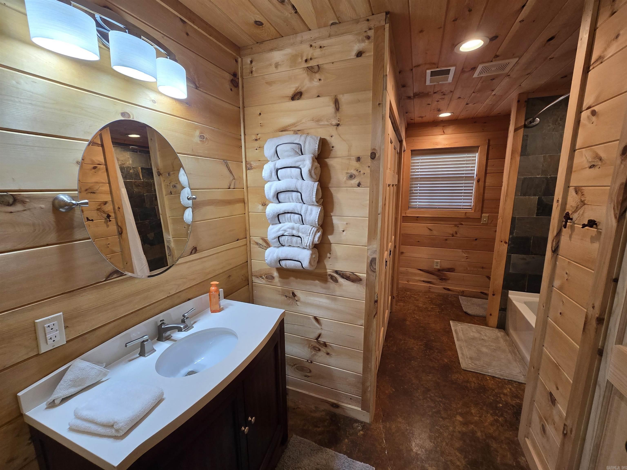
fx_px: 235
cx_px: 314
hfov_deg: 106.2
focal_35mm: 13
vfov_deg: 89.9
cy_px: 235
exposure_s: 1/60
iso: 100
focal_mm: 2.2
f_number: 2.2
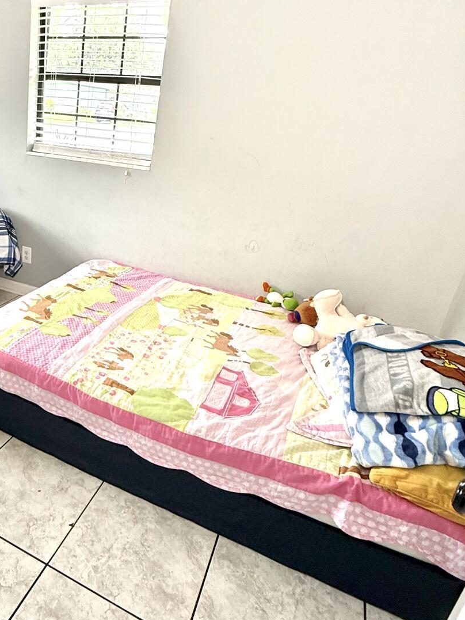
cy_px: 290
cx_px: 80
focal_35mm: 26
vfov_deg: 67.2
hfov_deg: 49.3
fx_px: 466
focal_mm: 2.22
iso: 125
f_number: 2.2
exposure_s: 1/99
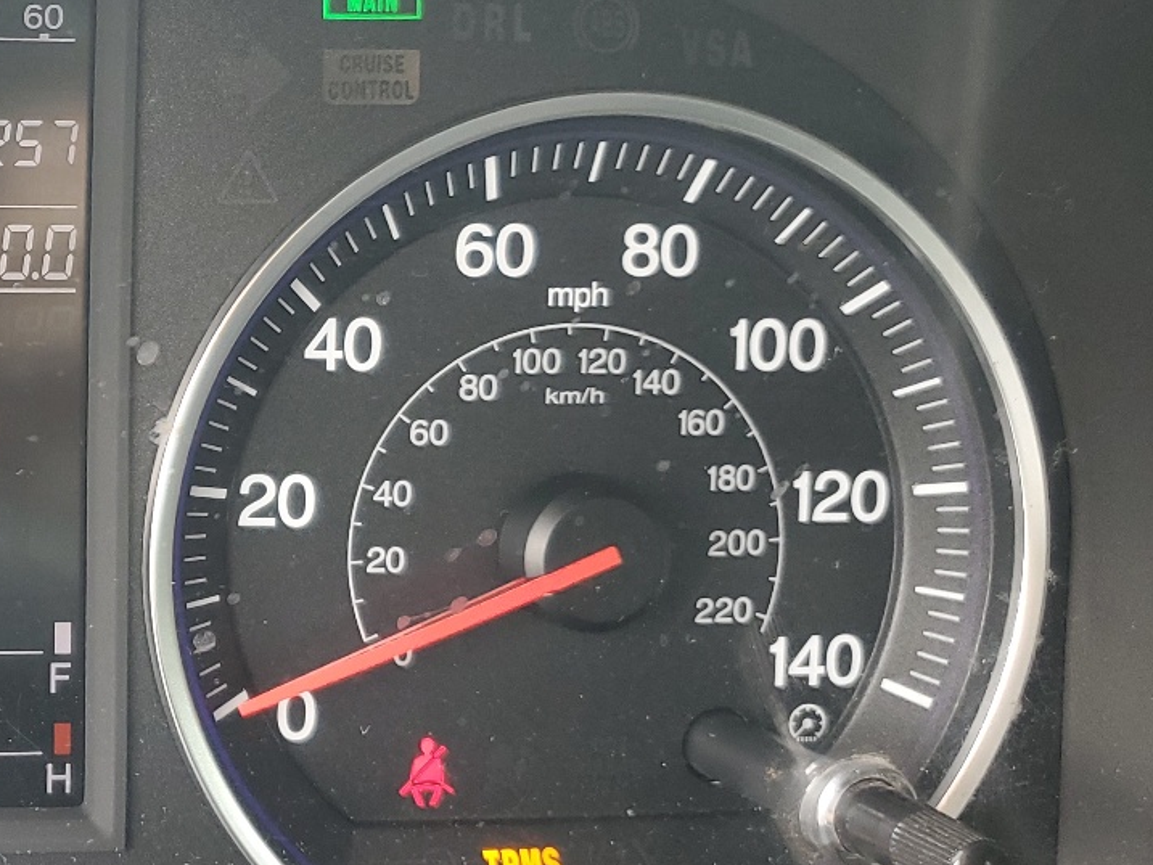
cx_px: -125
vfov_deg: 25.2
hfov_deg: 29.8
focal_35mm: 58
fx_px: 1932
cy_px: 346
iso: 71
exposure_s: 1/60.2
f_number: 1.5
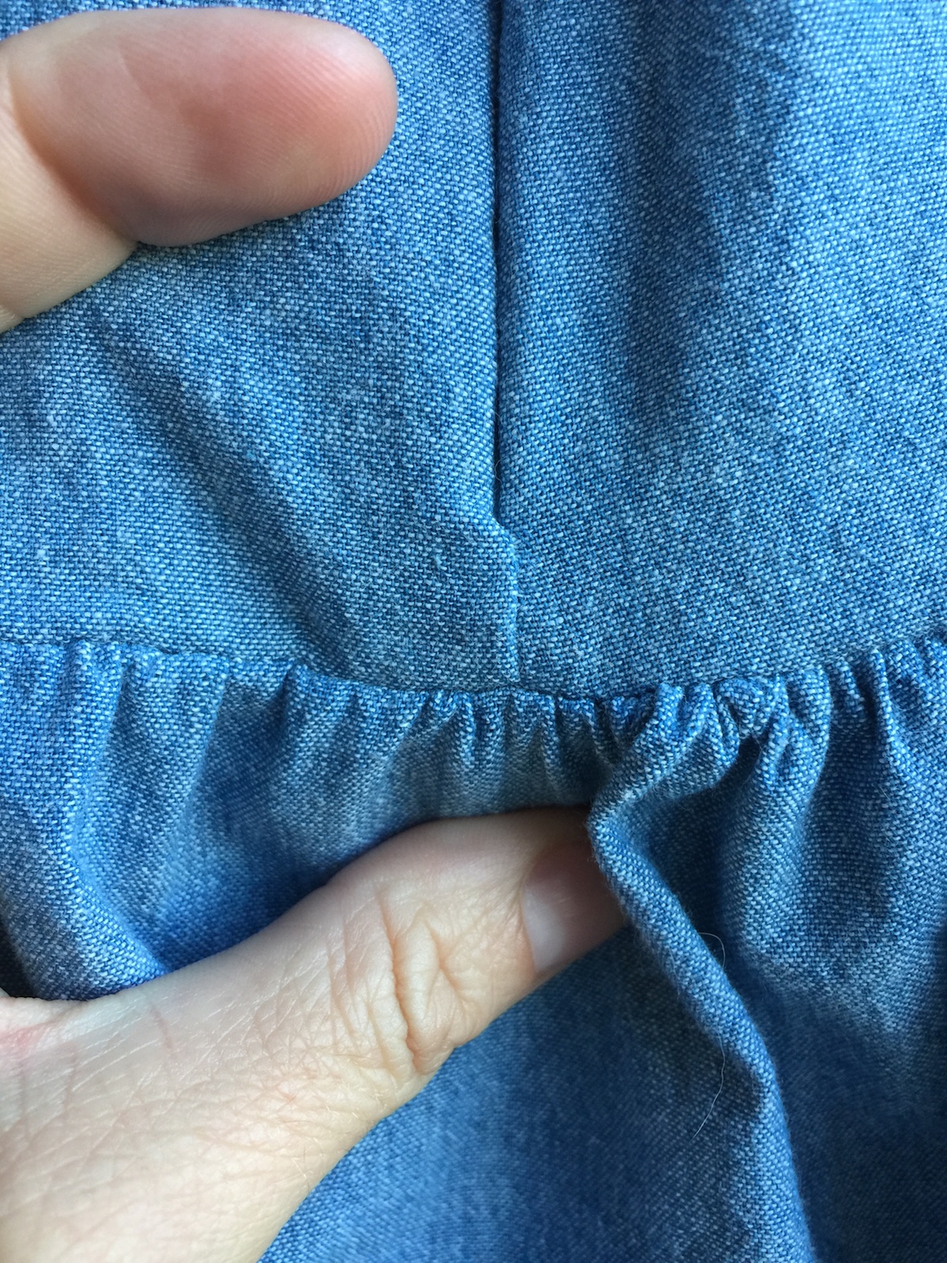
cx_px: 474
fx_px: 1058
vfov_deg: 61.7
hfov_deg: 48.2
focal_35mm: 29
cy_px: 632
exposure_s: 1/33
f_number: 2.2
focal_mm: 4.15
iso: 50
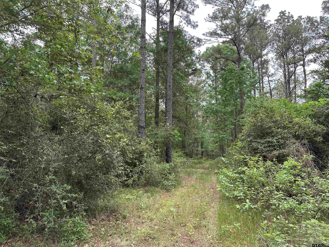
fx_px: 228
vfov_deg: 56.8
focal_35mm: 24
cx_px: 164
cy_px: 124
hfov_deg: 71.6
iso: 80
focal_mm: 6.86
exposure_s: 1/491
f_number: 1.78
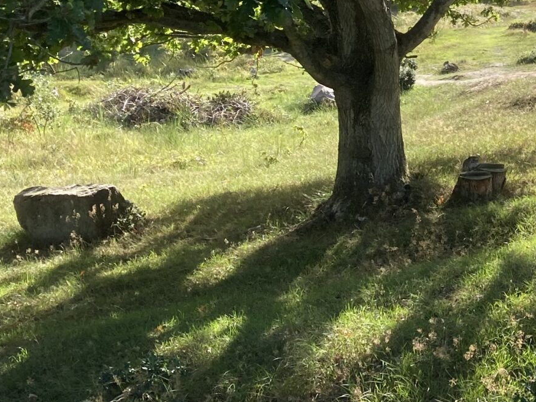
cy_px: -62
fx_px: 1270
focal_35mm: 82
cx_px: 605
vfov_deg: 17.3
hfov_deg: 22.4
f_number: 1.8
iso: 20
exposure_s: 1/716
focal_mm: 3.99
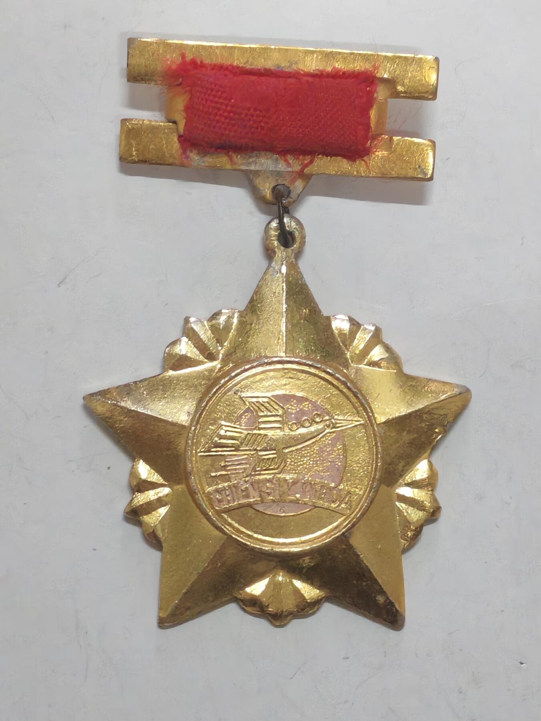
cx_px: 270
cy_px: 360
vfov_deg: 18.7
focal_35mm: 105
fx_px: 2188
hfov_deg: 14.1
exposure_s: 1/33
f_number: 1.95
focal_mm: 5.52
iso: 640
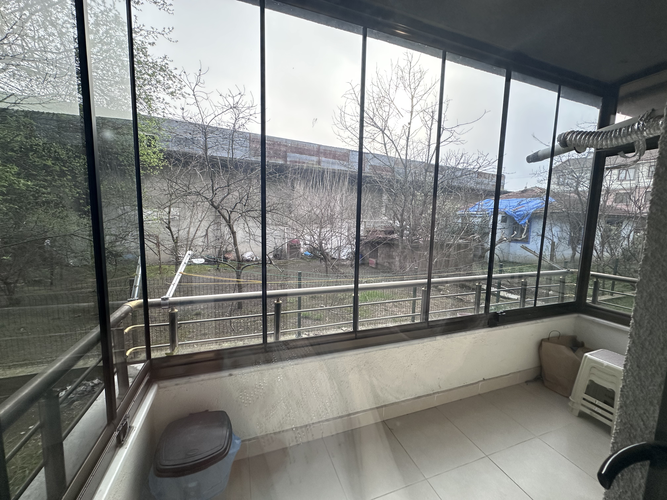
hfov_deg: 102.1
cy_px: 250
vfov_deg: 85.7
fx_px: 270
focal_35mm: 14
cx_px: 334
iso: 160
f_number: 2.2
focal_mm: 2.22
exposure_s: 1/99
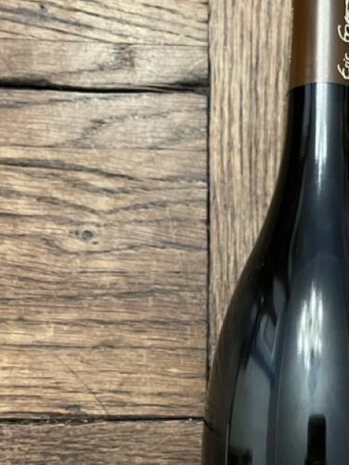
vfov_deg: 33.6
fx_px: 752
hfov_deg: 25.2
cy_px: 355
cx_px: 327
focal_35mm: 56
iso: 800
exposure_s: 1/30
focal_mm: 5.1
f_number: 1.6
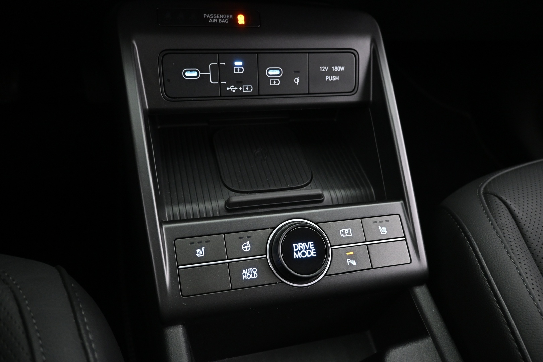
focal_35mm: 24
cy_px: 181
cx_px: 272
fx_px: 362
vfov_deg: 53.1
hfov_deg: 73.7
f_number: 3.5
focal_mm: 16
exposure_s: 1/10
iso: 1600
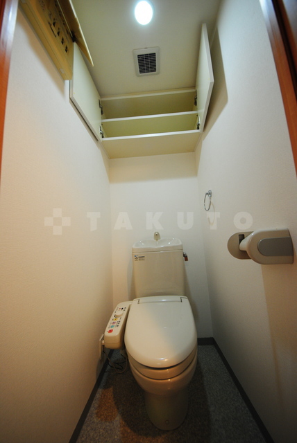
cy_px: 222
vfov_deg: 112.6
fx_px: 148
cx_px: 148
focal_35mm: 12
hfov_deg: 90.1
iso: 400
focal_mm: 8
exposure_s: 1/20
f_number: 4.5
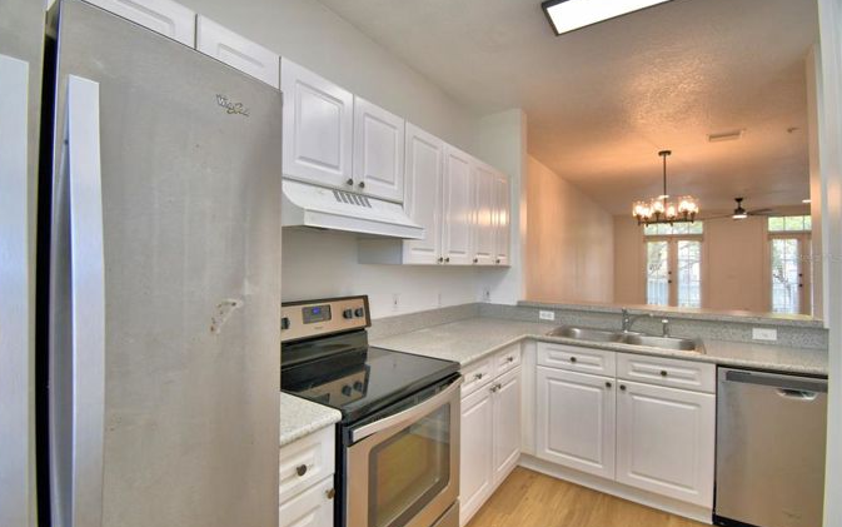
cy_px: 257
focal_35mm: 16
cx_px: 402
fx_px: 367
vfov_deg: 71.3
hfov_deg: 97.7
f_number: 4.5
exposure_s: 1/125
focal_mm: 10
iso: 280
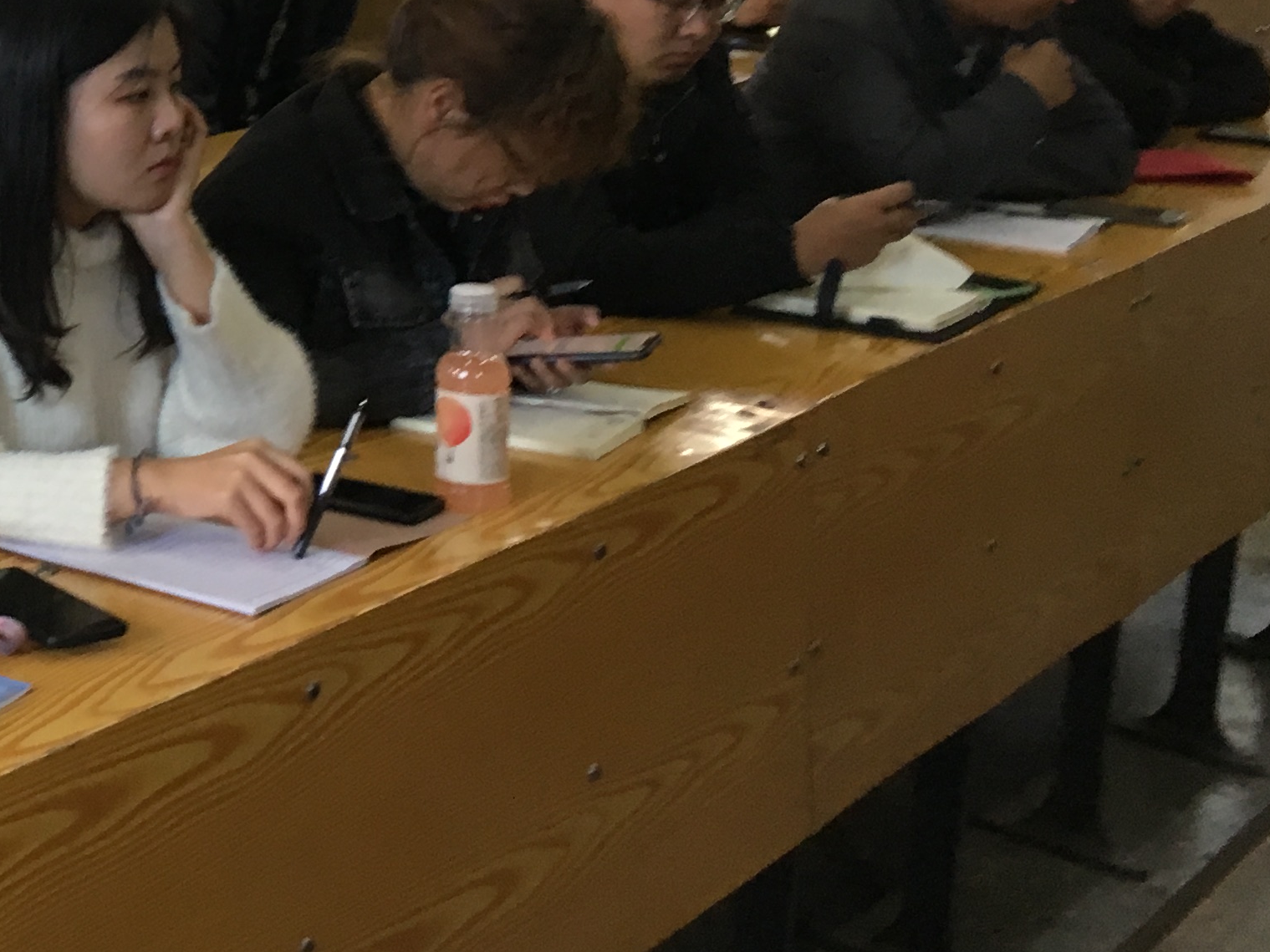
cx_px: -338
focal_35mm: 77
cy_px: 3
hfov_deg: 22.8
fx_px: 2825
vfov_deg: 18.6
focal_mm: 4.15
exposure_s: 1/33
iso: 125
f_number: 2.2
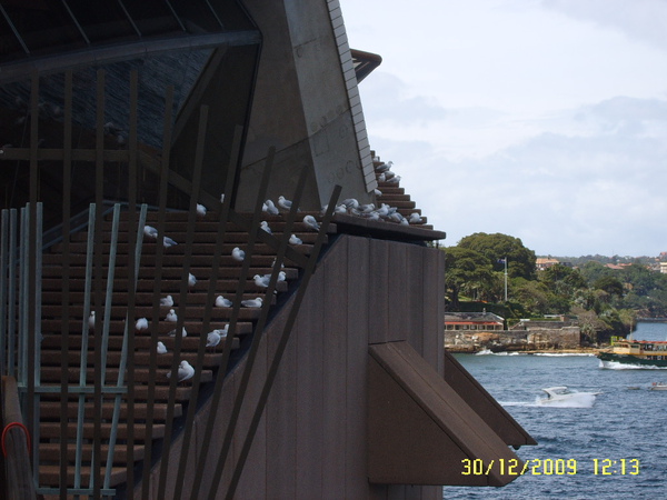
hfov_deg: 18.7
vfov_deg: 14.1
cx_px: 334
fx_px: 2023
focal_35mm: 105
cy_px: 250
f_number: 10
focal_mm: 17.4
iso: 50
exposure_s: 1/125
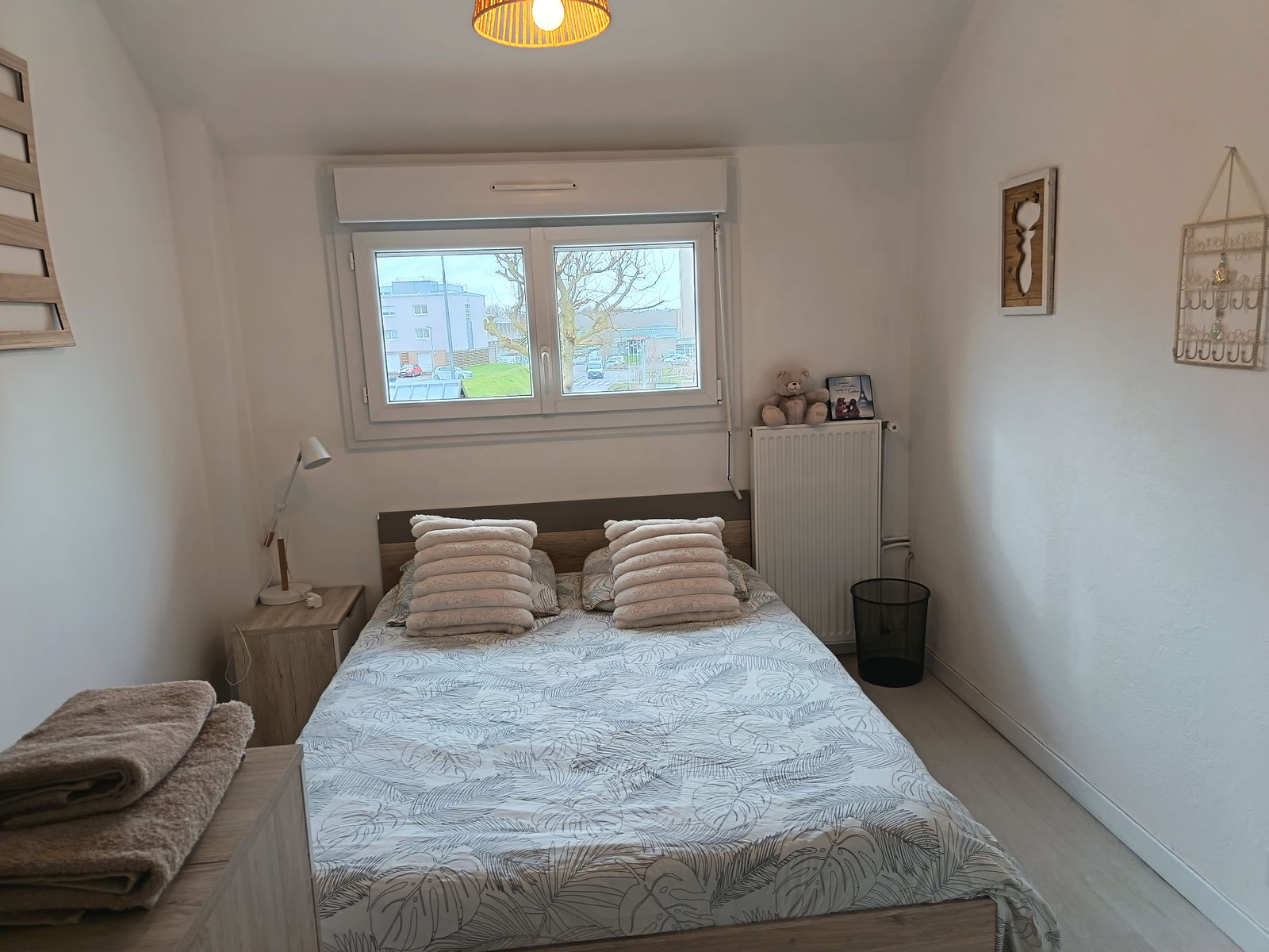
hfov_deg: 71.6
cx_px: 634
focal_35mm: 24
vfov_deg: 56.8
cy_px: 476
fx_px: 880
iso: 468
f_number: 1.75
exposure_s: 1/50
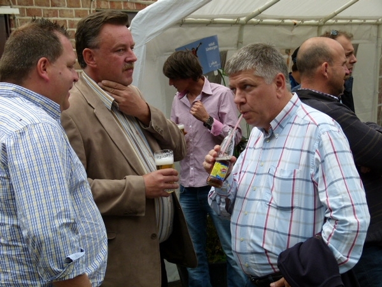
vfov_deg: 15.6
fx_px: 1048
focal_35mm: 95
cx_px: 191
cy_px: 144
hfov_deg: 20.7
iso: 100
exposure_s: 1/320
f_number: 4
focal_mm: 17.1
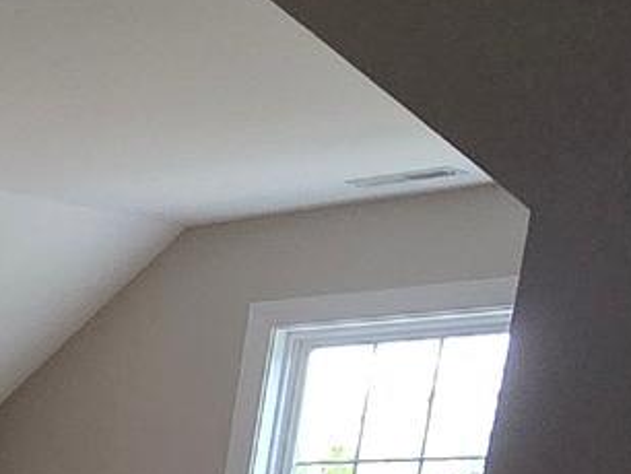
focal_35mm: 87
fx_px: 1587
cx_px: -728
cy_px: 1028
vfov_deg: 13.7
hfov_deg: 15.9
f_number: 2.2
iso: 250
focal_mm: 2.2
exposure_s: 1/60
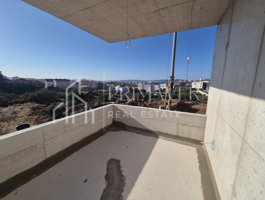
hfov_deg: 106.1
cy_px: 100
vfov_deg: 90.0
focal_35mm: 13
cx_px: 132
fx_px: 100
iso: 50
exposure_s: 1/3728
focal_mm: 2.2
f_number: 2.2
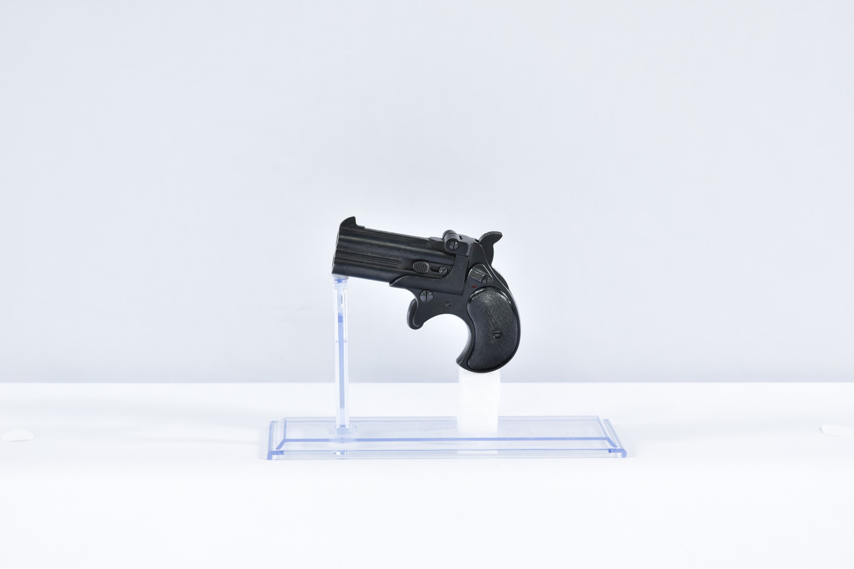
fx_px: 1779
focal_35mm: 75
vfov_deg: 18.2
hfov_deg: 27.0
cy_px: 284
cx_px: 427
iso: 640
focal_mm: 50
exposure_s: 1/20
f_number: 5.6
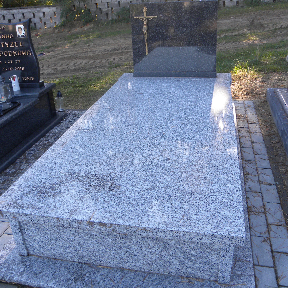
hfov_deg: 47.2
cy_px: 140
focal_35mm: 35
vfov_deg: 47.2
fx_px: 329
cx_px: 143
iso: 64
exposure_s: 1/100
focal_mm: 5.2
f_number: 3.2
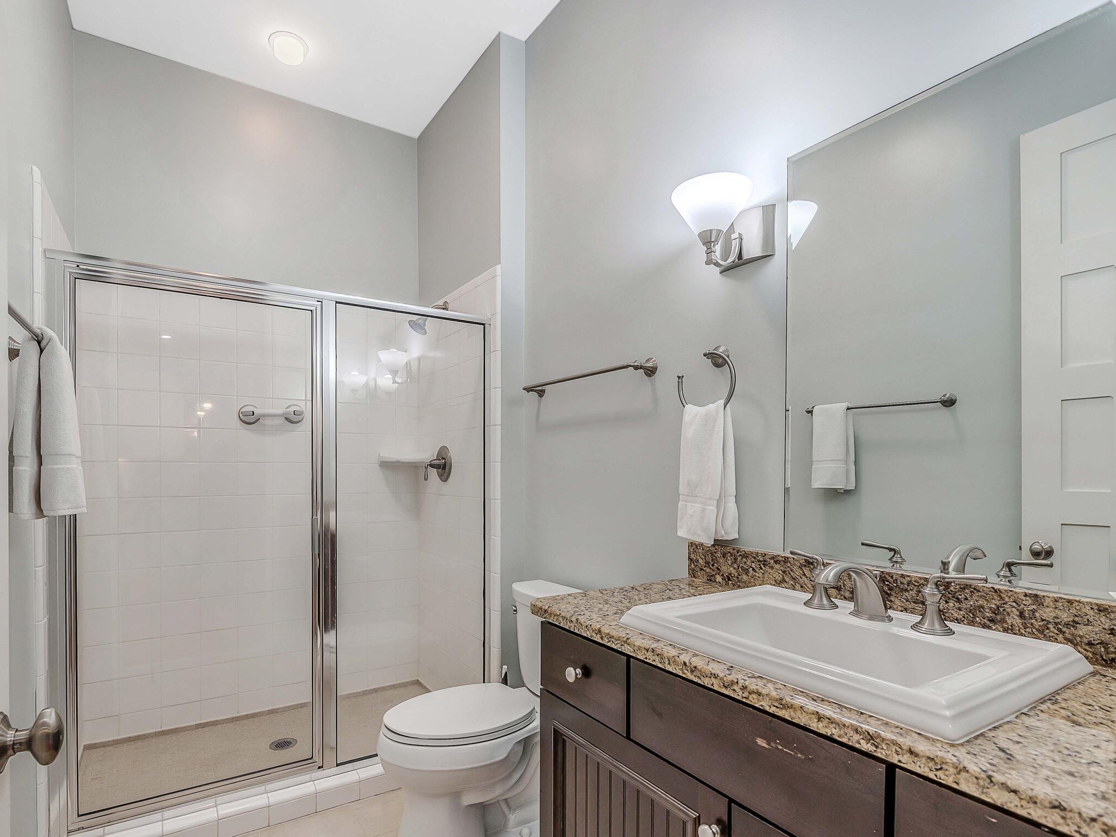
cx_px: 517
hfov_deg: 90.9
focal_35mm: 17
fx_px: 548
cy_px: 474
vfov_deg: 74.4
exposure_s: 1/25
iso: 100
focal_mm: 12
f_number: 5.6
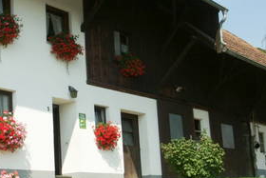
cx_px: 117
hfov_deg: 38.1
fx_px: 384
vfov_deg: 26.0
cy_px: 73
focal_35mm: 52
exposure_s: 1/320
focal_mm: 8.94
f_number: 8
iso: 64
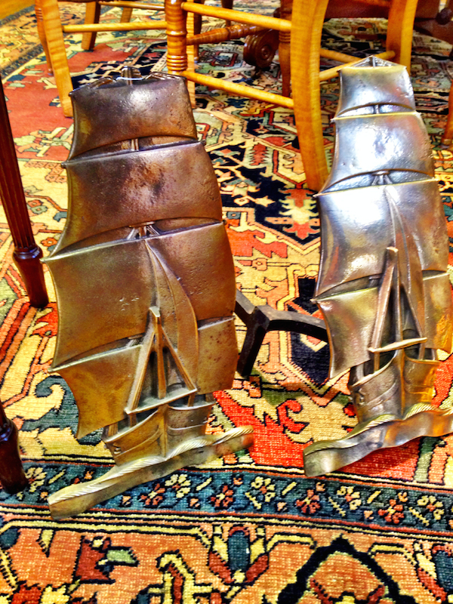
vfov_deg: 52.6
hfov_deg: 40.7
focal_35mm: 35
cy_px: 302
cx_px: 226
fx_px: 611
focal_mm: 4.28
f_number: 2.4
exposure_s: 1/20
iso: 160
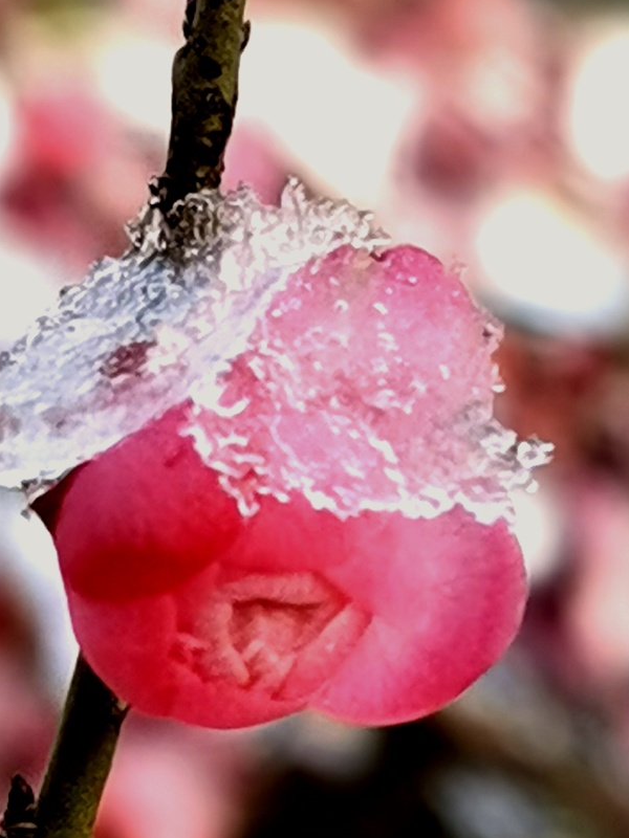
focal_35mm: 198
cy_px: 585
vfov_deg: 10.0
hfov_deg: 7.5
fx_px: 4797
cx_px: 337
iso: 50
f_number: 1.6
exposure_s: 1/862
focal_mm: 5.56
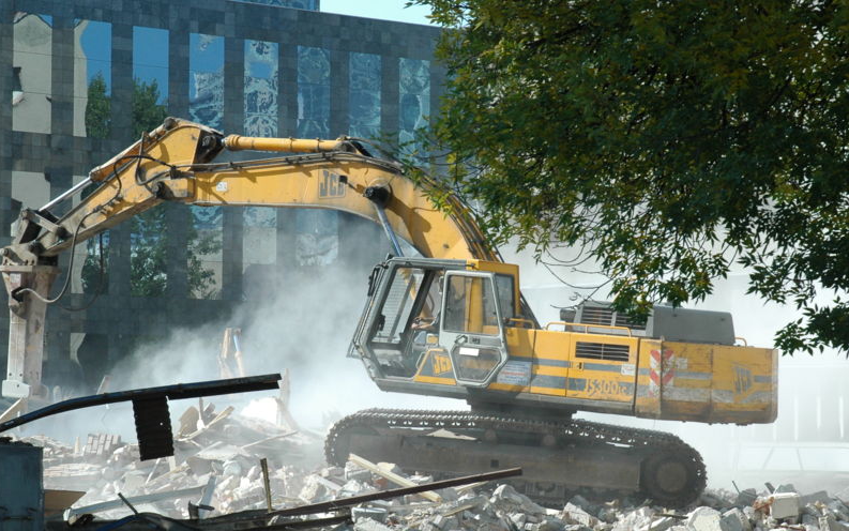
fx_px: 2673
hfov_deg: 18.0
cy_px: 268
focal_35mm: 116
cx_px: 422
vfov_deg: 11.3
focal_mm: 75
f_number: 11
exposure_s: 1/400
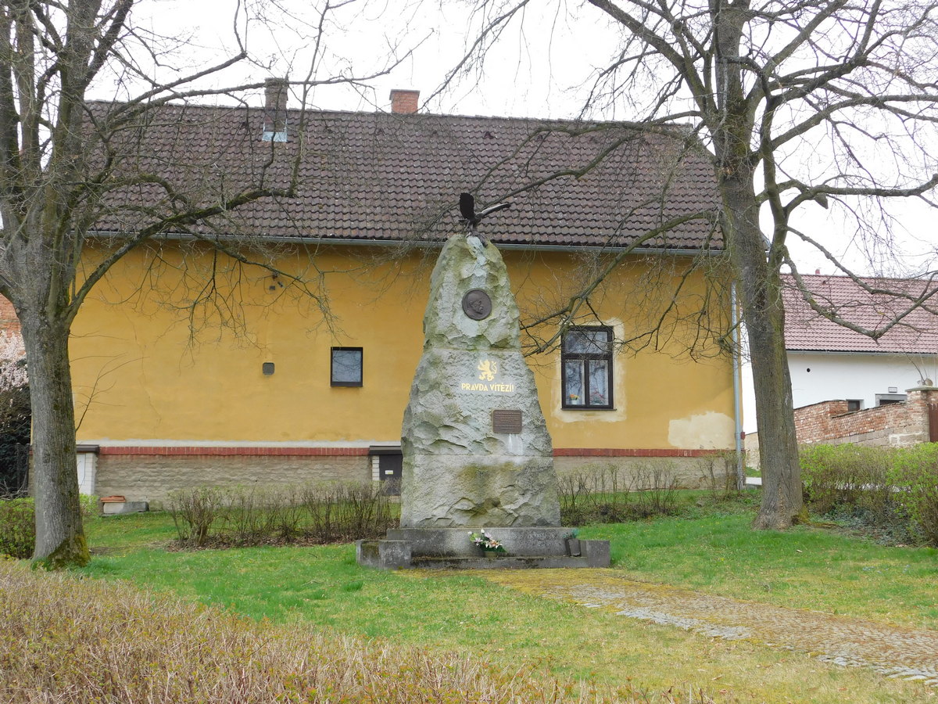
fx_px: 1219
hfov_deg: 42.1
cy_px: 352
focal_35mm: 45
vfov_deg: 32.2
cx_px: 469
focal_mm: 8
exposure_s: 1/320
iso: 125
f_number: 3.7
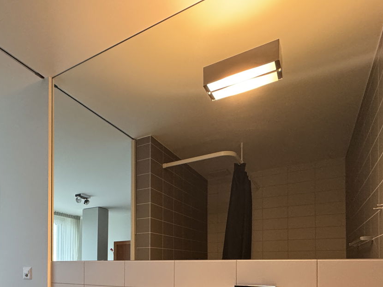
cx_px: 107
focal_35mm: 27
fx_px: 299
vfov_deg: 45.8
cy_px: 265
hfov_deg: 62.5
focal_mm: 2.22
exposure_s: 1/50
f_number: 2.2
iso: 500
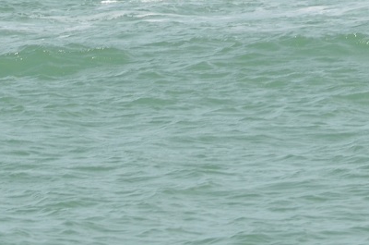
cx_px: 245
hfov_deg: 3.6
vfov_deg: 2.3
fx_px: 5952
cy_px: -155
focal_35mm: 582
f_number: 9
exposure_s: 1/320
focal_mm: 105
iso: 100
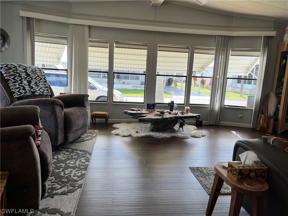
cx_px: 144
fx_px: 216
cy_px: 108
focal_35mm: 26
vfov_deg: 53.1
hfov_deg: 67.3
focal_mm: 5.1
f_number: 1.6
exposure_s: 1/437
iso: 50
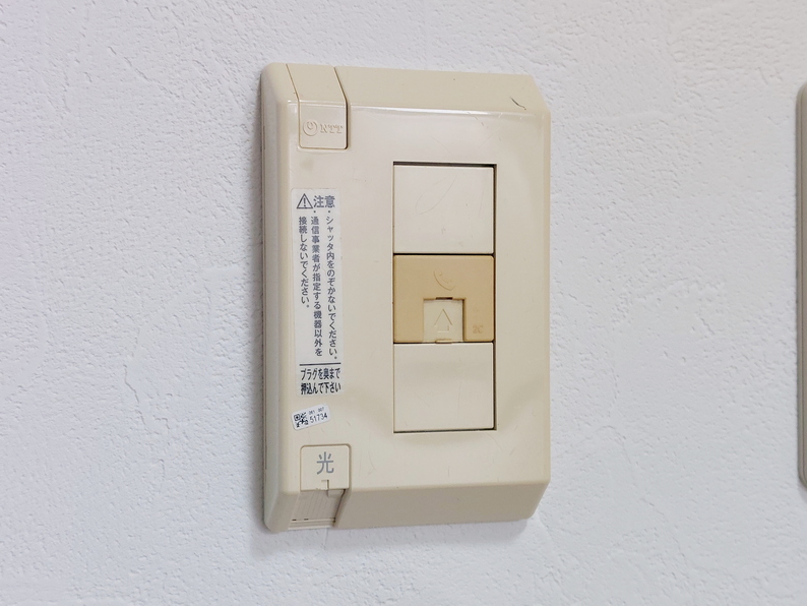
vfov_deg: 48.2
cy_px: 319
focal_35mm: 29
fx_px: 676
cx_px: 394
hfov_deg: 61.6
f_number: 1.8
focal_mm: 5.23
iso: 160
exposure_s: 1/60
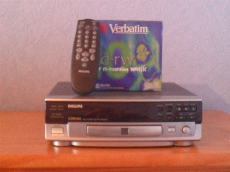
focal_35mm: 85
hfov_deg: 23.0
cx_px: 115
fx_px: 565
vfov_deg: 17.4
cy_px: 86
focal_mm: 15.3
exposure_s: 1/8
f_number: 5
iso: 400
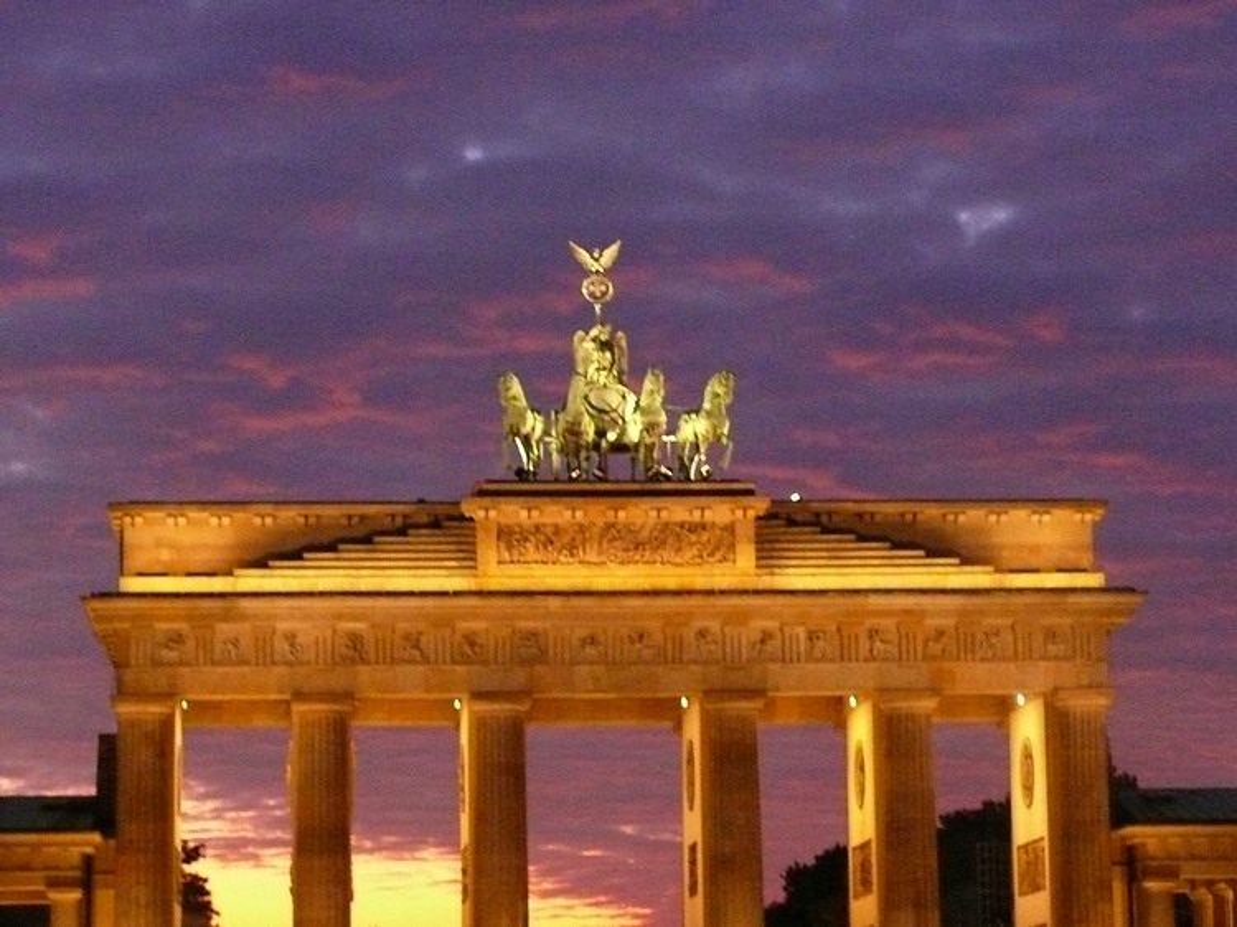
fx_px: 3965
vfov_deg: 13.3
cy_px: 464
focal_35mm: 111
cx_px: 618
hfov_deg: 17.7
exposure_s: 1/15
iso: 800
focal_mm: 16.4
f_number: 3.2
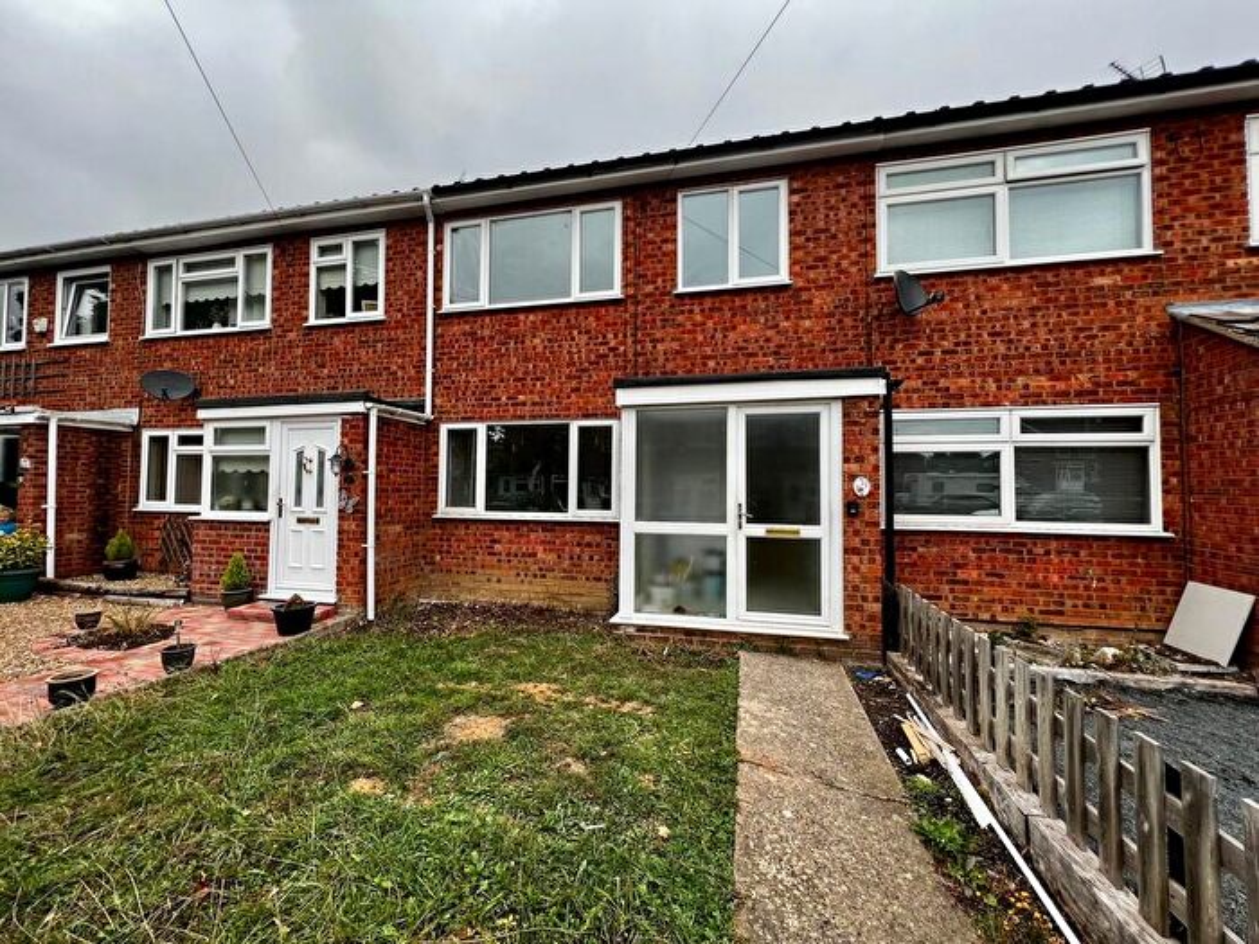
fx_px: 473
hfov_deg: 106.2
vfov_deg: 89.9
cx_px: 630
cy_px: 472
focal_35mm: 13
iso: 32
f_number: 1.8
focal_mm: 1.57
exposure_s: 1/159
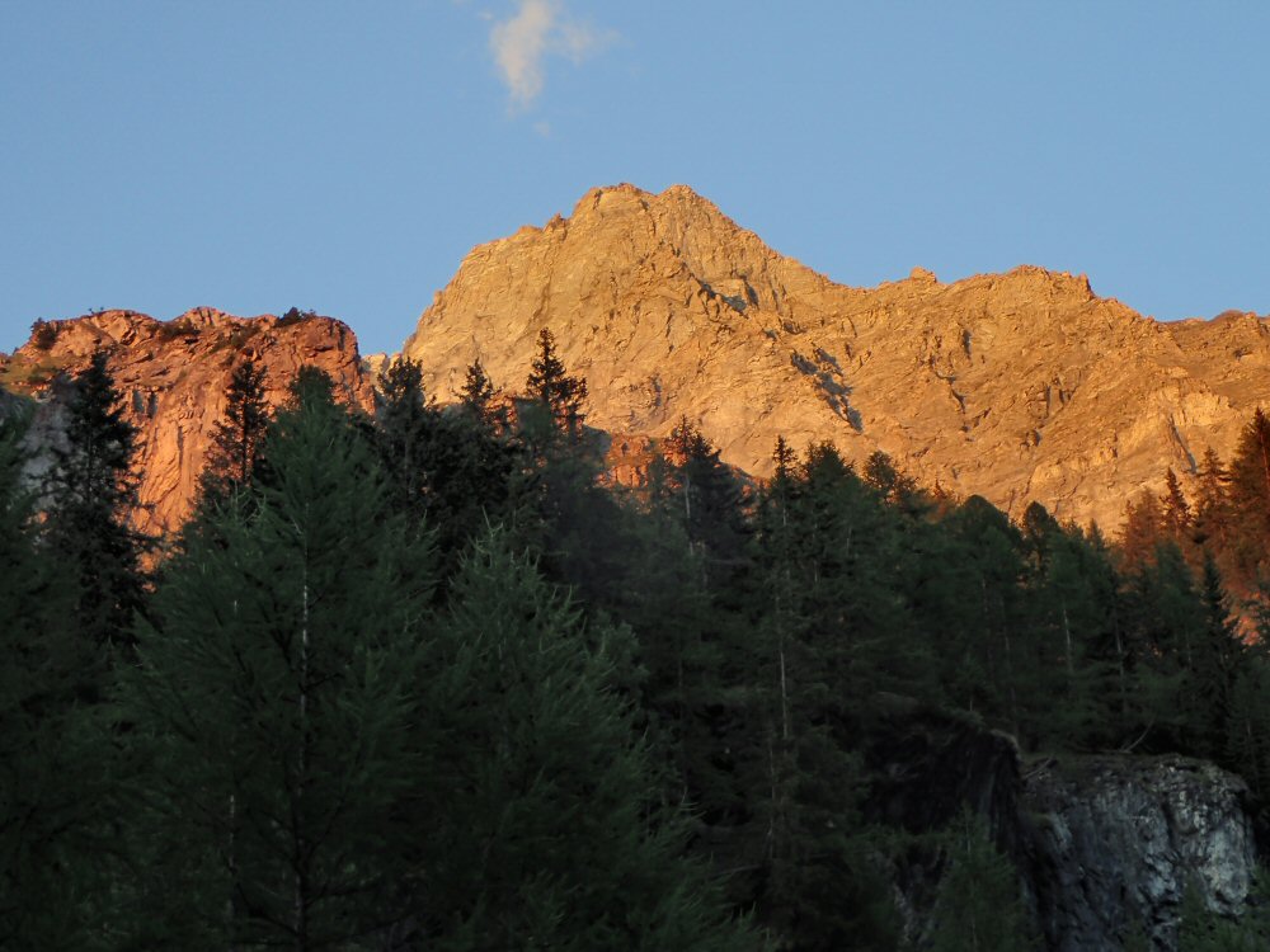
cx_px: 635
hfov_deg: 24.4
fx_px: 2935
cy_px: 476
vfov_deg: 18.4
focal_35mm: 80
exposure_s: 1/80
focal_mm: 14.41
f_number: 4.4
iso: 250
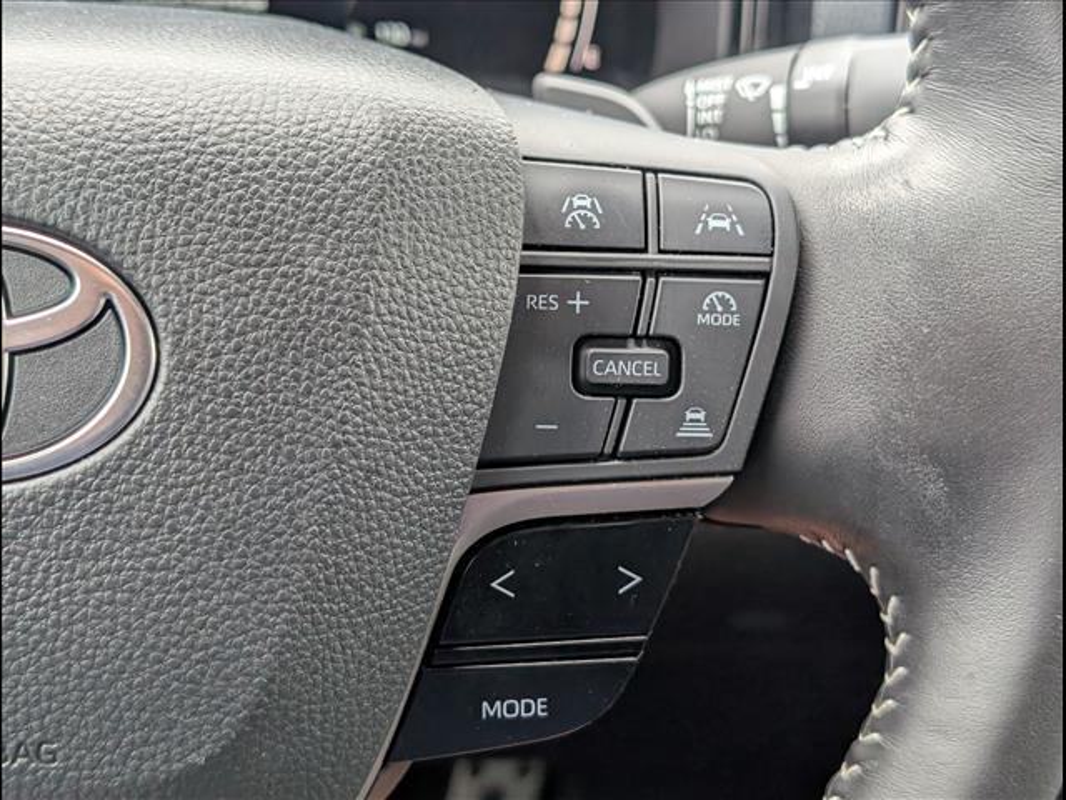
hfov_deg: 38.9
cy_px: 400
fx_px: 1509
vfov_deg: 29.7
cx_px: 533
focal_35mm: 49
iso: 201
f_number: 1.68
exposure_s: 1/161
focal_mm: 6.9
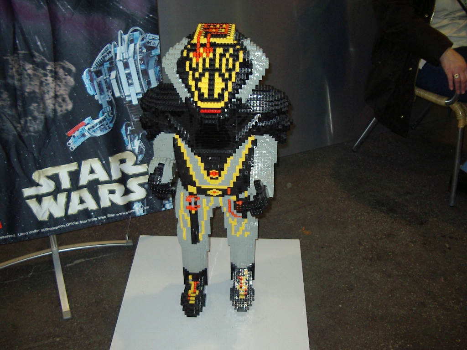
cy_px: 175
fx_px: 513
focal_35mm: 38
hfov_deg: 49.0
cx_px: 234
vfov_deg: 37.7
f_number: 2.6
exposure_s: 1/60
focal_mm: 5.8
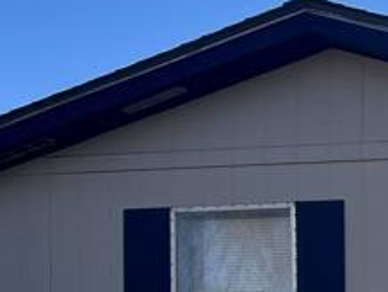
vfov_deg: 11.7
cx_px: 612
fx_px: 1369
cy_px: 434
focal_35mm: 122
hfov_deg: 14.8
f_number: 1.5
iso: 50
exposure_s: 1/3356
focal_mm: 5.7
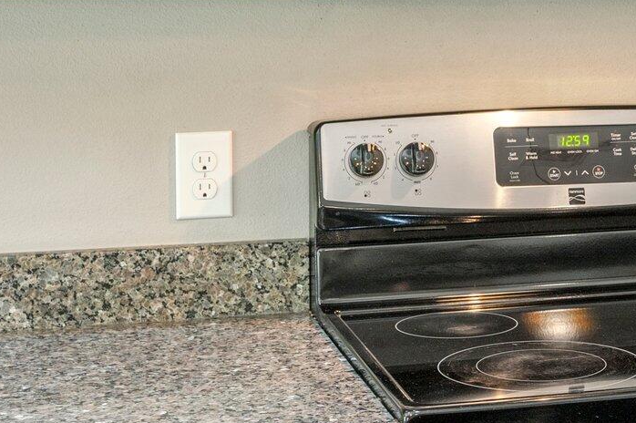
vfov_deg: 15.2
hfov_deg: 22.4
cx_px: 616
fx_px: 1553
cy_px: -10
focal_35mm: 88
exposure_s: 1/25
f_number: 8
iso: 640
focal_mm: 30
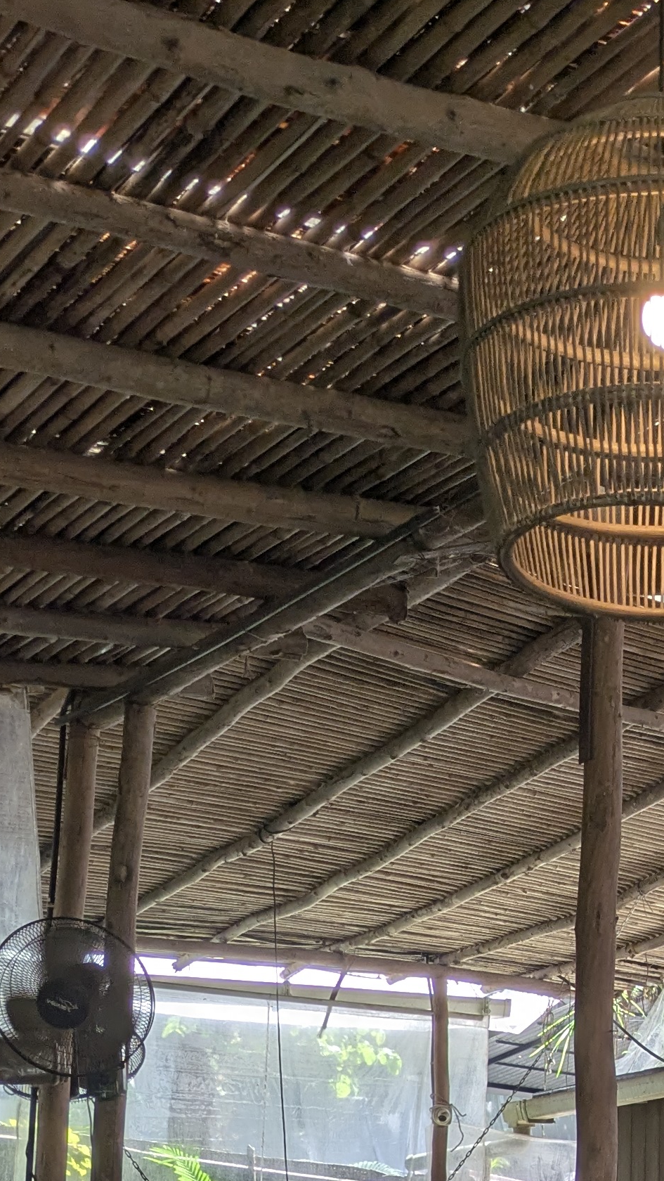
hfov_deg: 15.8
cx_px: 671
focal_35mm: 75
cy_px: 1069
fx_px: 2348
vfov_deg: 27.2
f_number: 1.89
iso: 41
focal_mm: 5.43
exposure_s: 1/156
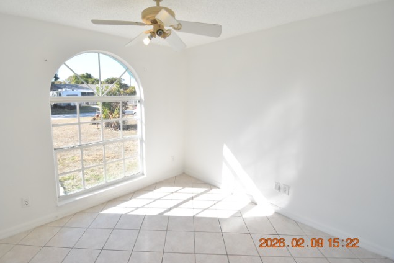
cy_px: 117
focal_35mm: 17
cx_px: 177
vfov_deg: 70.3
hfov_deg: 93.0
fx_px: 186
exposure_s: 1/2000
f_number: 3.5
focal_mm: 10
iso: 800
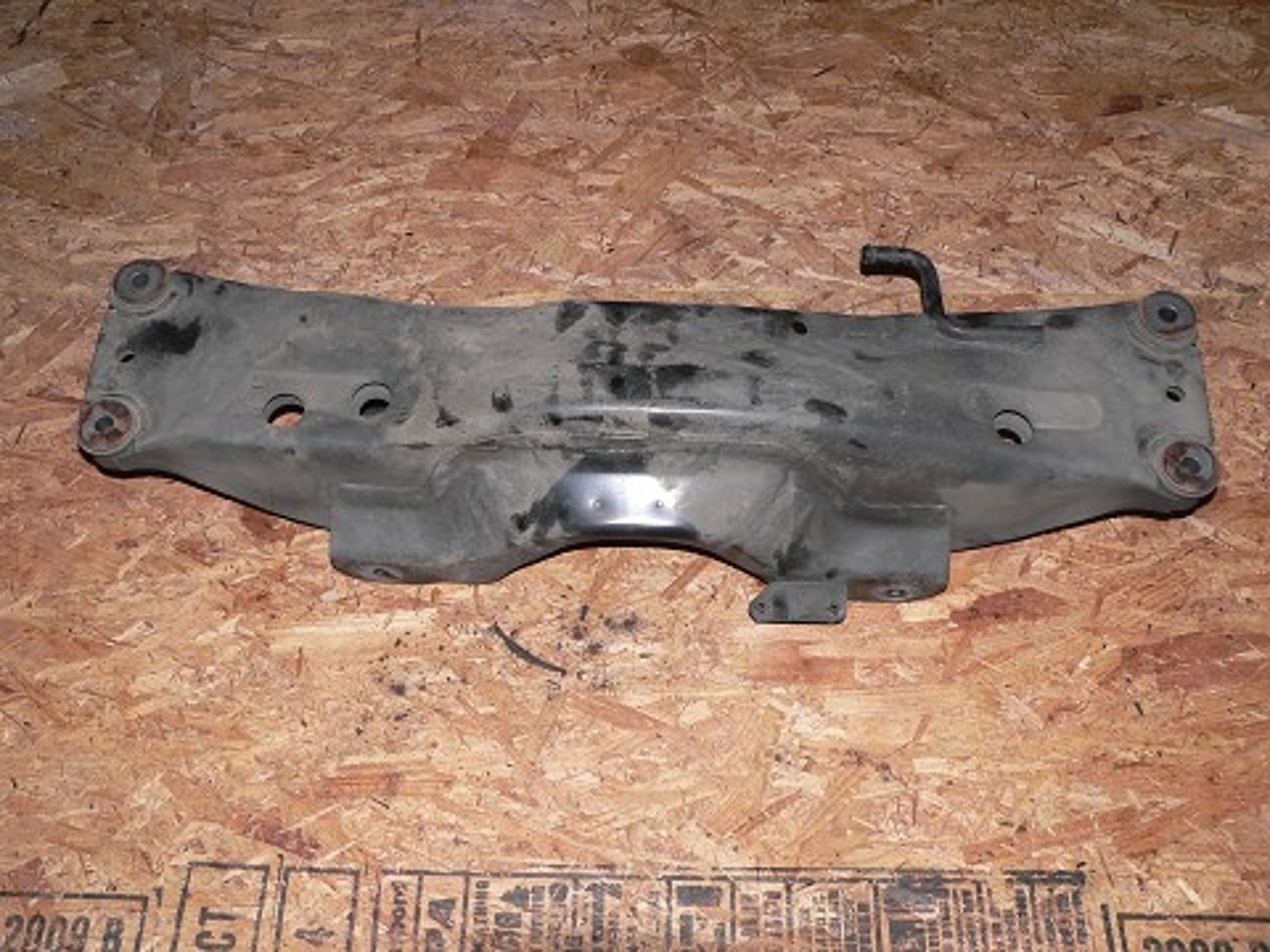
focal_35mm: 39
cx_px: 635
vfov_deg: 36.8
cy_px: 476
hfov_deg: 47.9
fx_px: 1431
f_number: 3.3
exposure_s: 1/60
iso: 100
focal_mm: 6.5
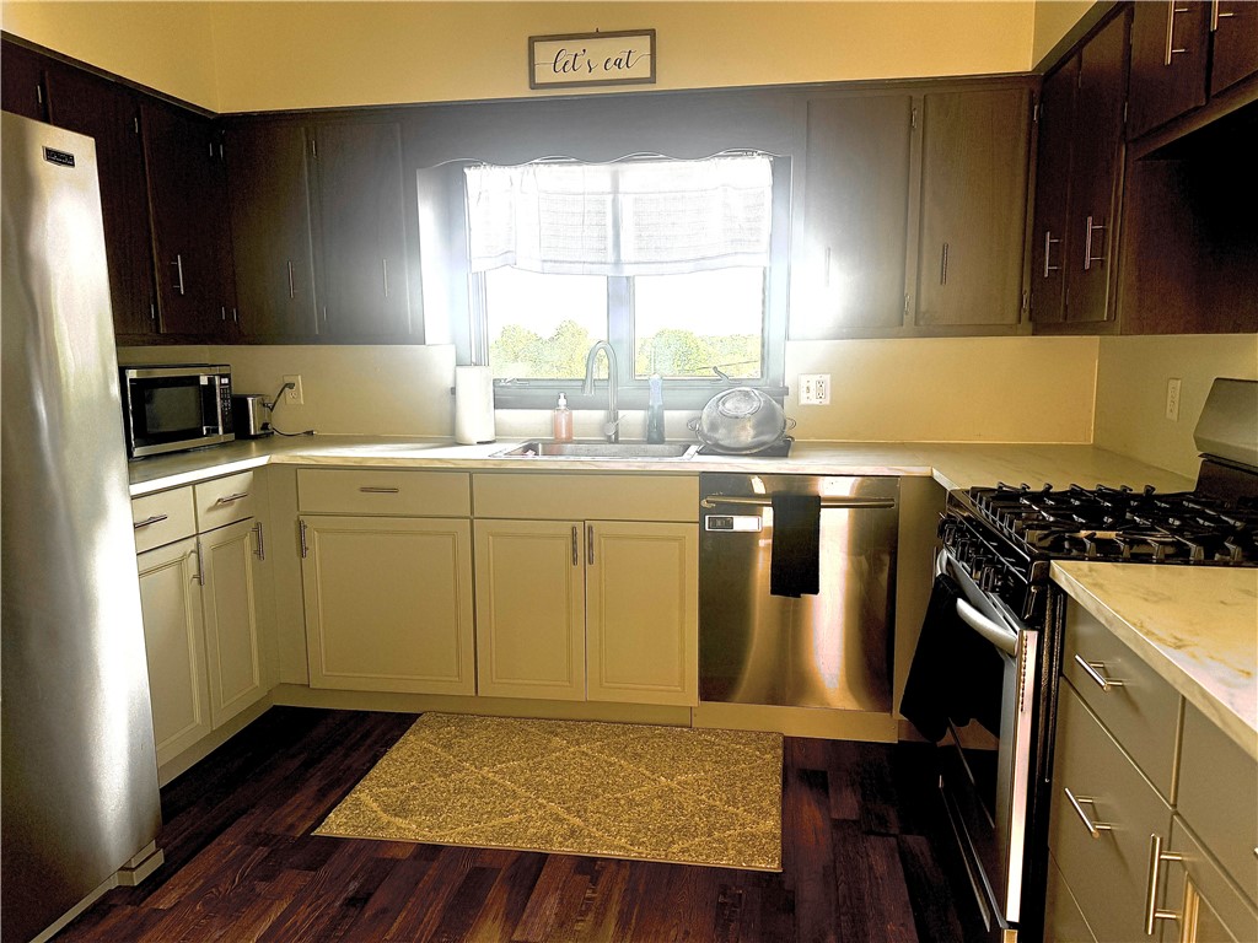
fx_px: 872
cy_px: 472
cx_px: 629
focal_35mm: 24
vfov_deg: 56.8
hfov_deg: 71.6
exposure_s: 1/252
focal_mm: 6.76
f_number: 1.78
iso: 64
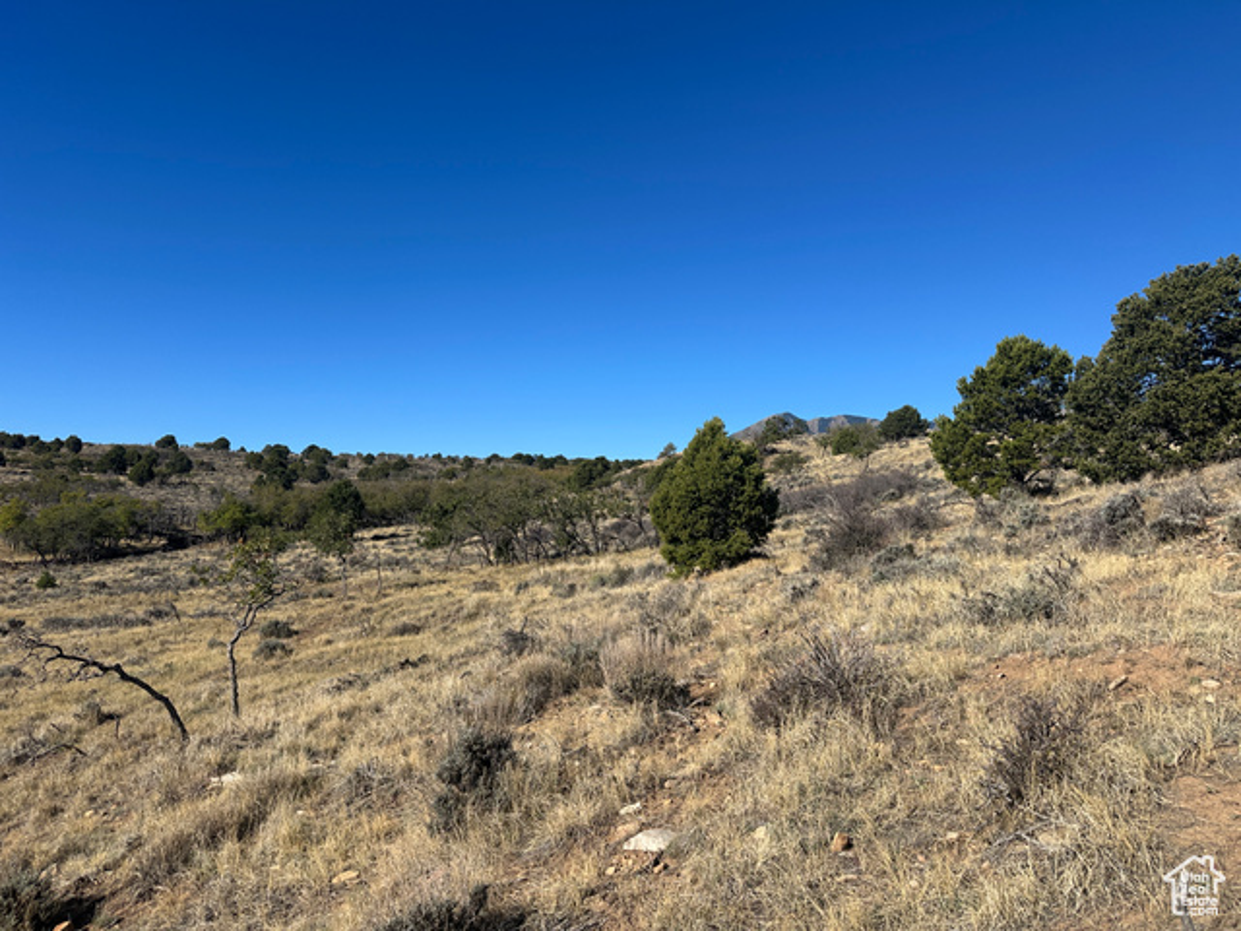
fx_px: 860
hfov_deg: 71.6
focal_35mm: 24
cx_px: 620
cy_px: 466
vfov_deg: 56.8
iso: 80
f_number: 1.78
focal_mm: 6.86
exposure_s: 1/5263
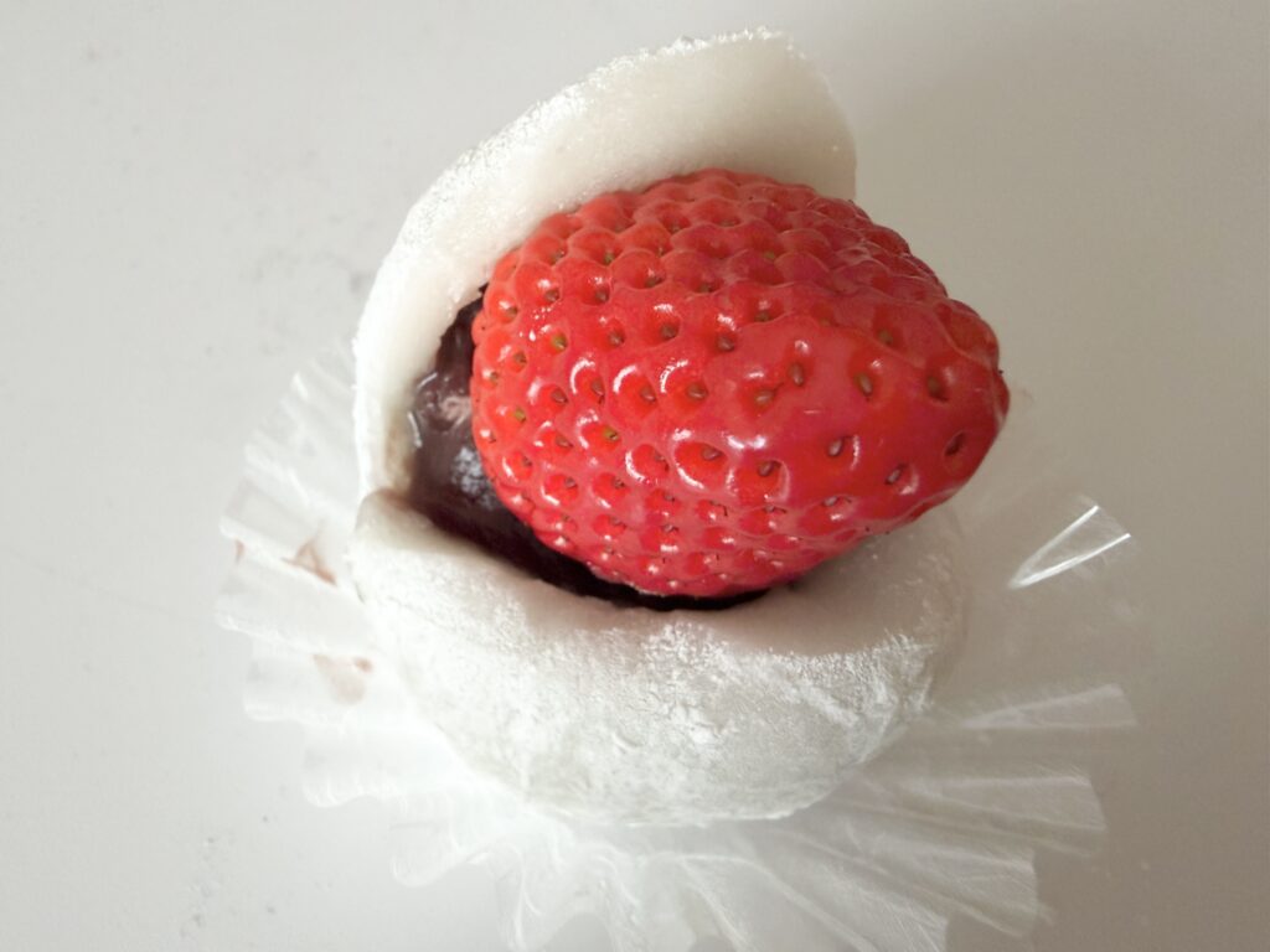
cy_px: 476
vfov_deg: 56.8
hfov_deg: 71.6
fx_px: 881
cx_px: 635
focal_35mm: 24
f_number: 2.2
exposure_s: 1/50
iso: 250
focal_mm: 2.22
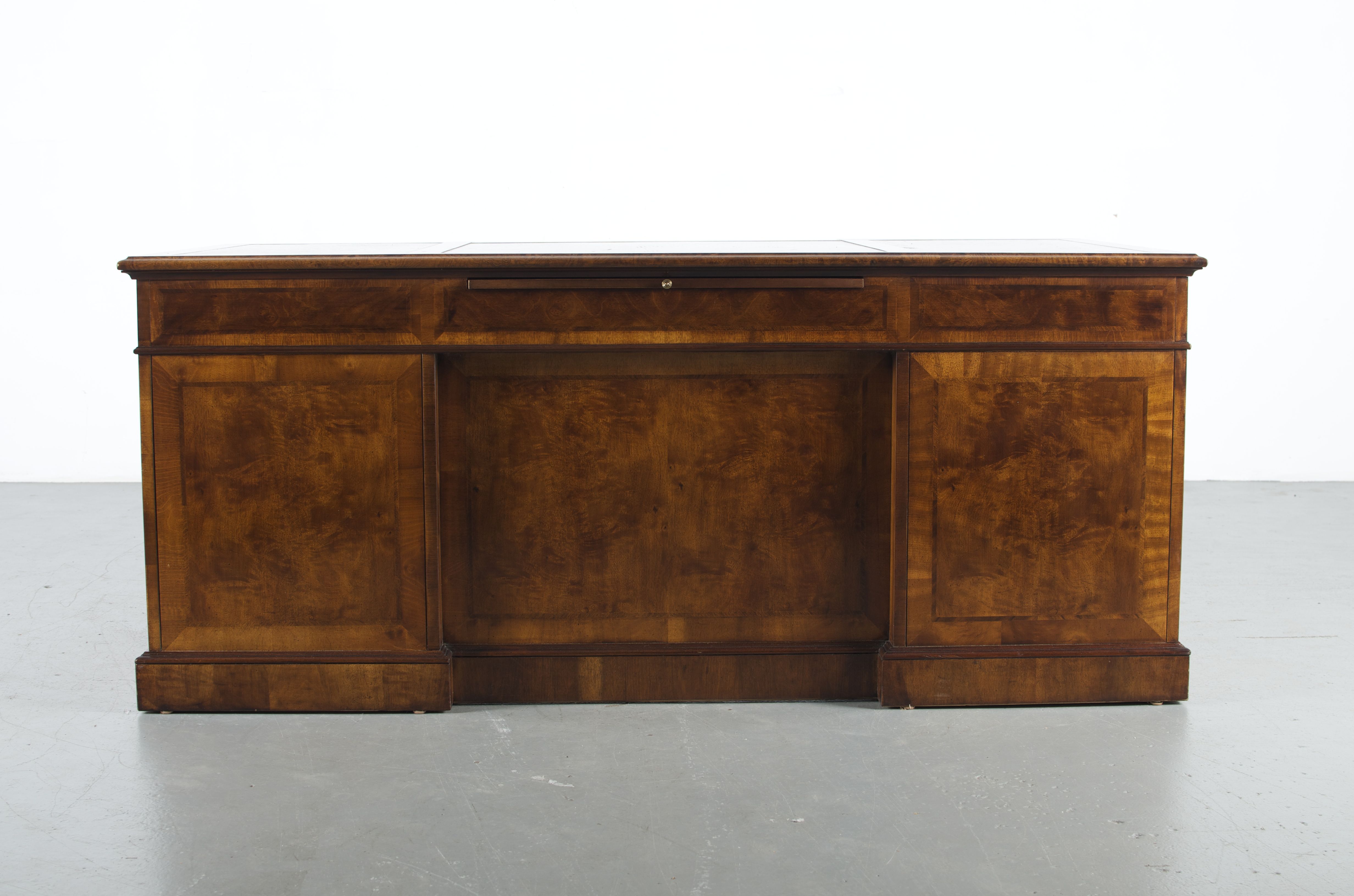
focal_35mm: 52
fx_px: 1970
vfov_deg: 25.6
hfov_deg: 37.9
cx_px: 677
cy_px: 448
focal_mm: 35
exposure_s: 1/125
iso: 100
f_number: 5
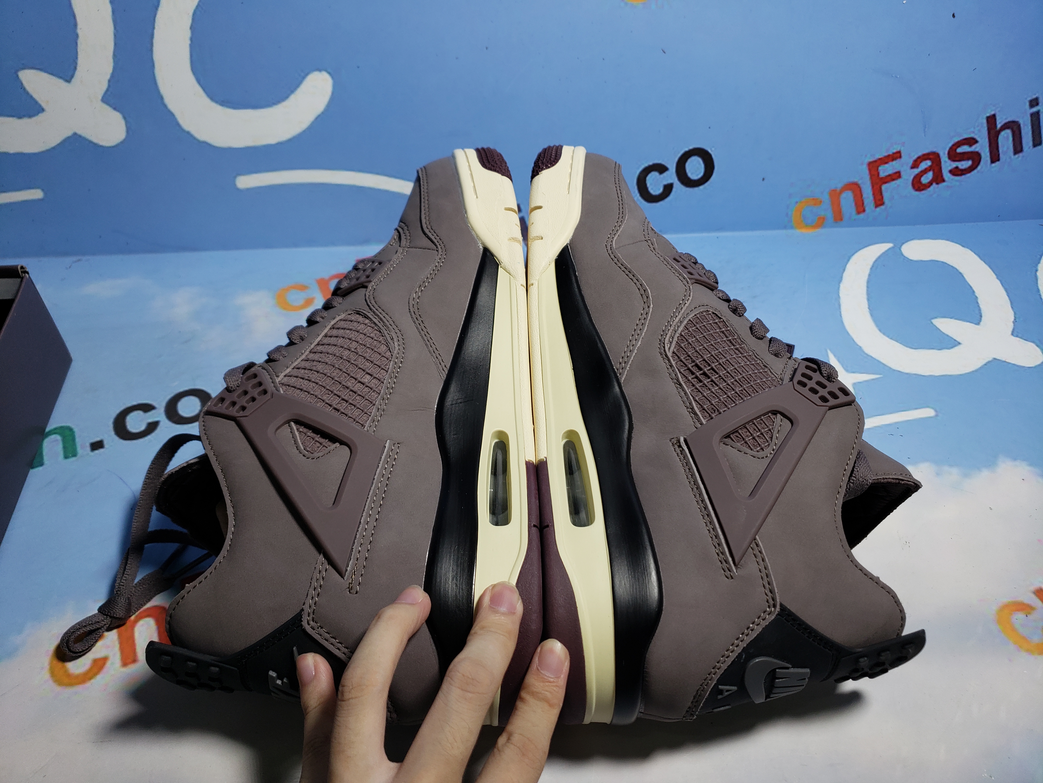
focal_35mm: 26
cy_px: 392
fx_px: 783
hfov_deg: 67.3
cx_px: 522
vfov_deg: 53.1
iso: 50
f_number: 1.5
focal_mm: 4.3
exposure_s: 1/479
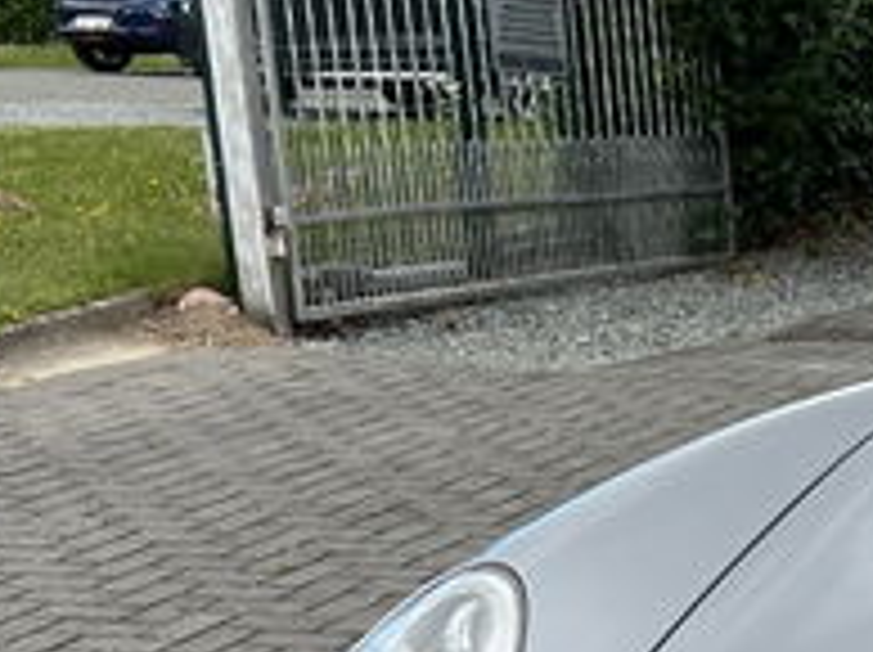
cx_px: 1300
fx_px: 2594
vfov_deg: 13.4
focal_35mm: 103
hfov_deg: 17.3
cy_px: 1030
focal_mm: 5.7
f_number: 1.5
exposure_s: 1/1431
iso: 50
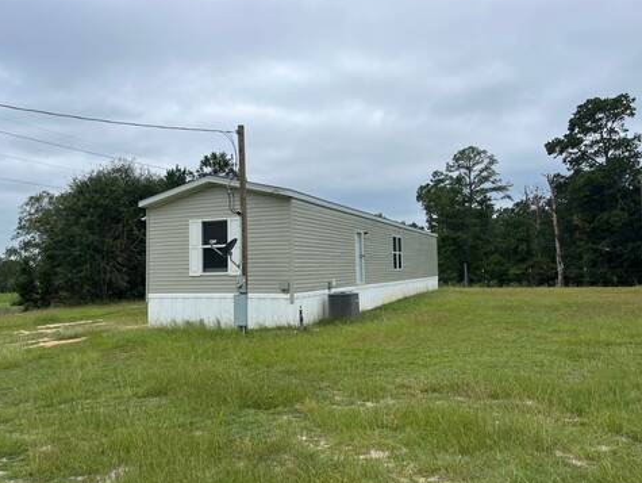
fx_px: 520
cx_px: 297
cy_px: 239
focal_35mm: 28
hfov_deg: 63.3
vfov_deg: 49.8
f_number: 1.6
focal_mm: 5.1
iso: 50
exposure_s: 1/2899
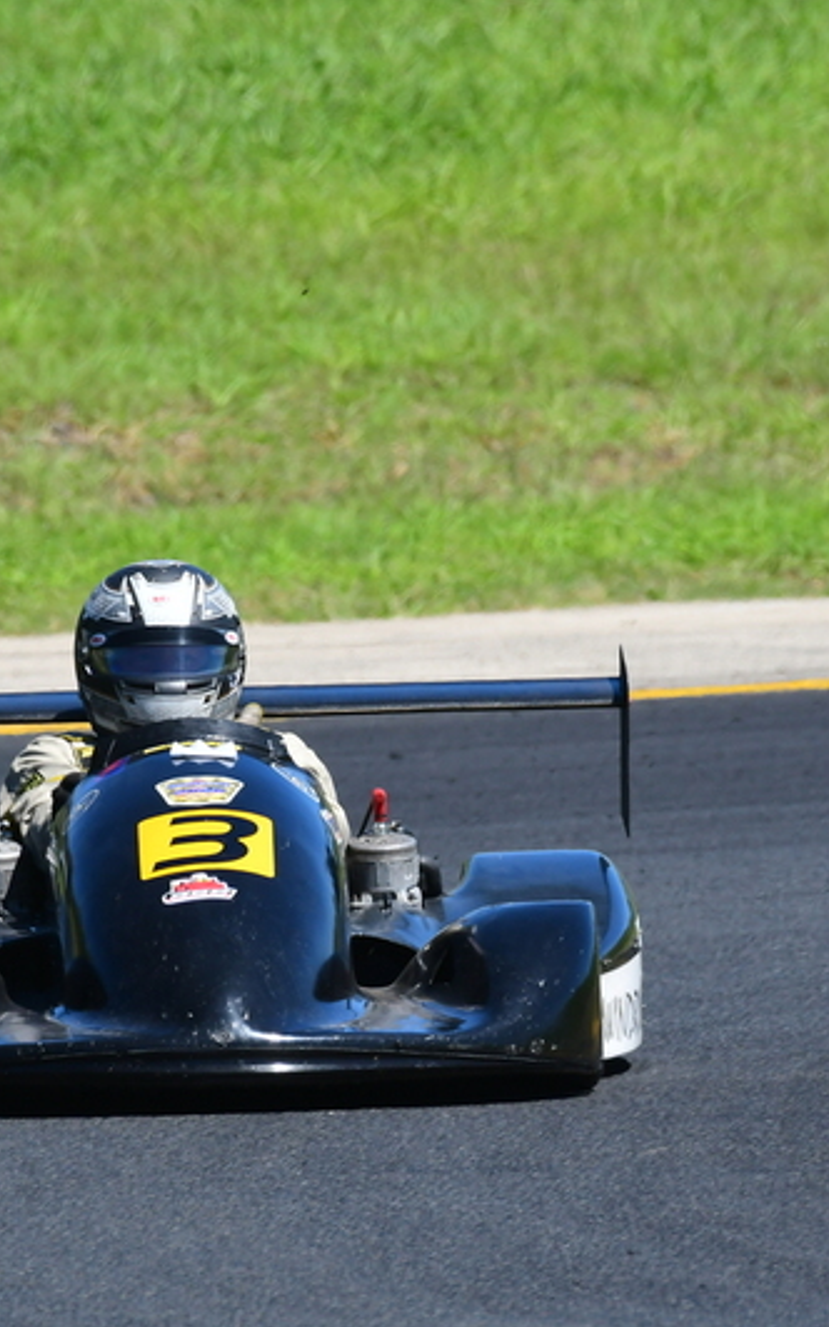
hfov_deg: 1.1
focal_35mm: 1152
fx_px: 41632
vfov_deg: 1.8
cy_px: 664
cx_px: 360
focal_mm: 500
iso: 500
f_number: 11
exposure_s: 1/640
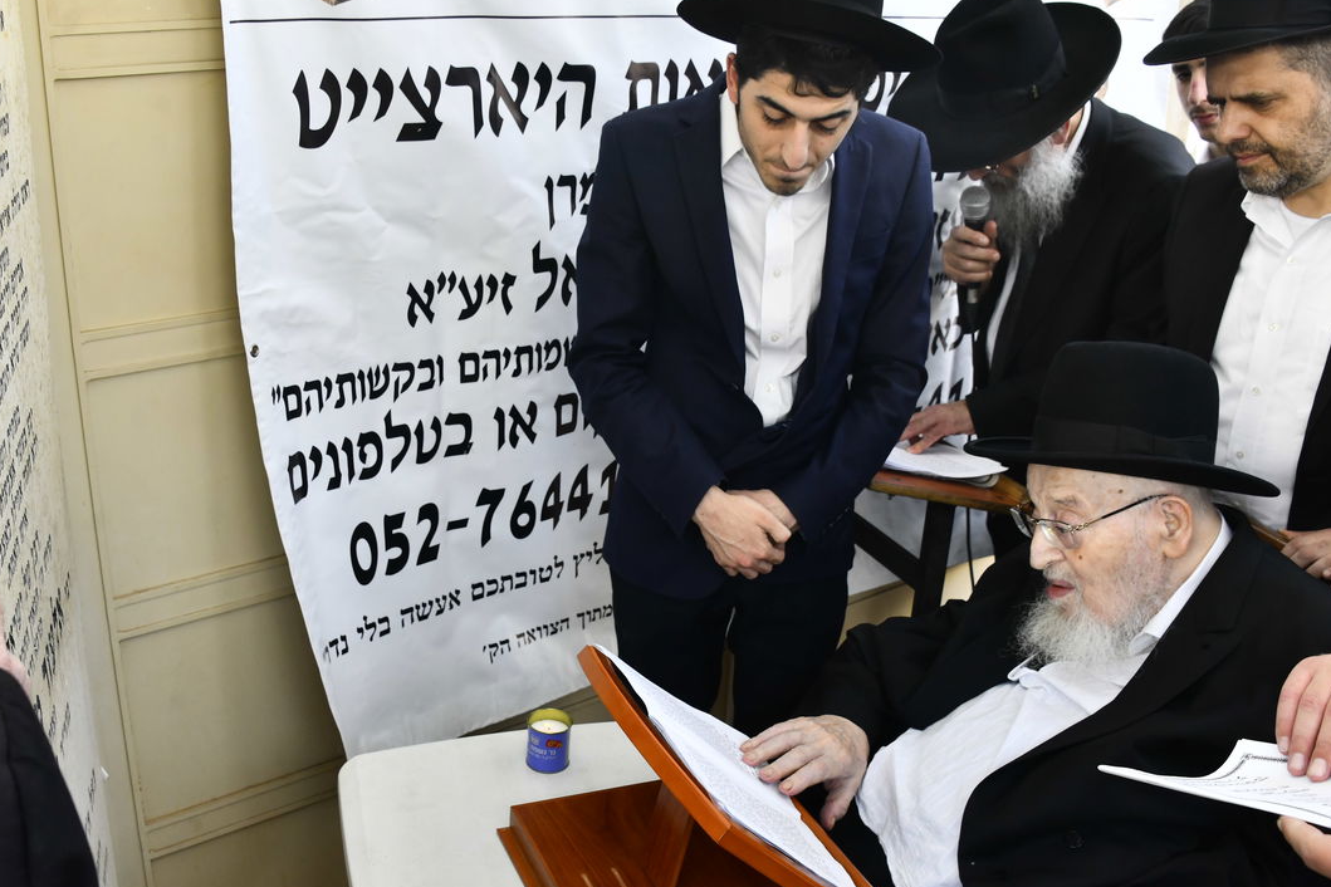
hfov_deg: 51.8
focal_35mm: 37
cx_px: 598
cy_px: 477
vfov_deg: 35.9
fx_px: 1368
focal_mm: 28
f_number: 7.1
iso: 640
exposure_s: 1/400
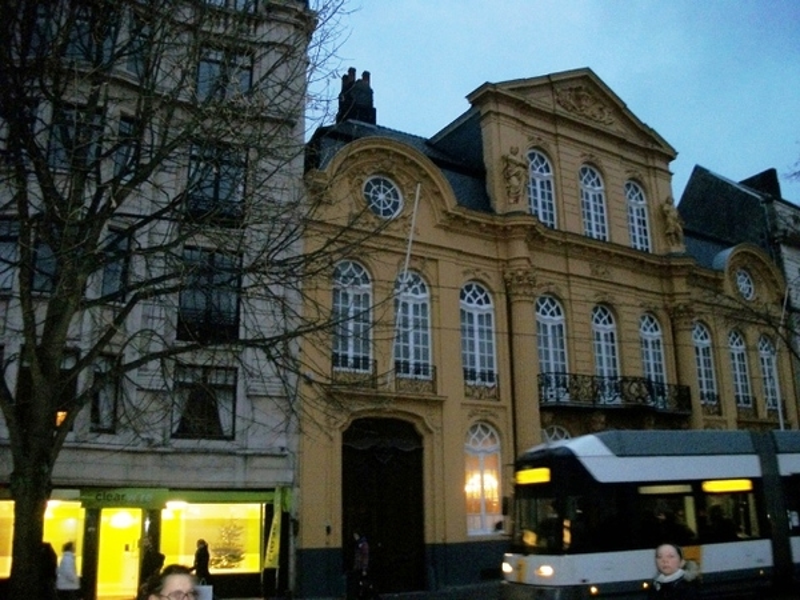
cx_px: 400
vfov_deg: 44.2
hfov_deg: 56.8
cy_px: 300
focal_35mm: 32
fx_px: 740
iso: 250
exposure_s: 1/30
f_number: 2.9
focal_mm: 5.7
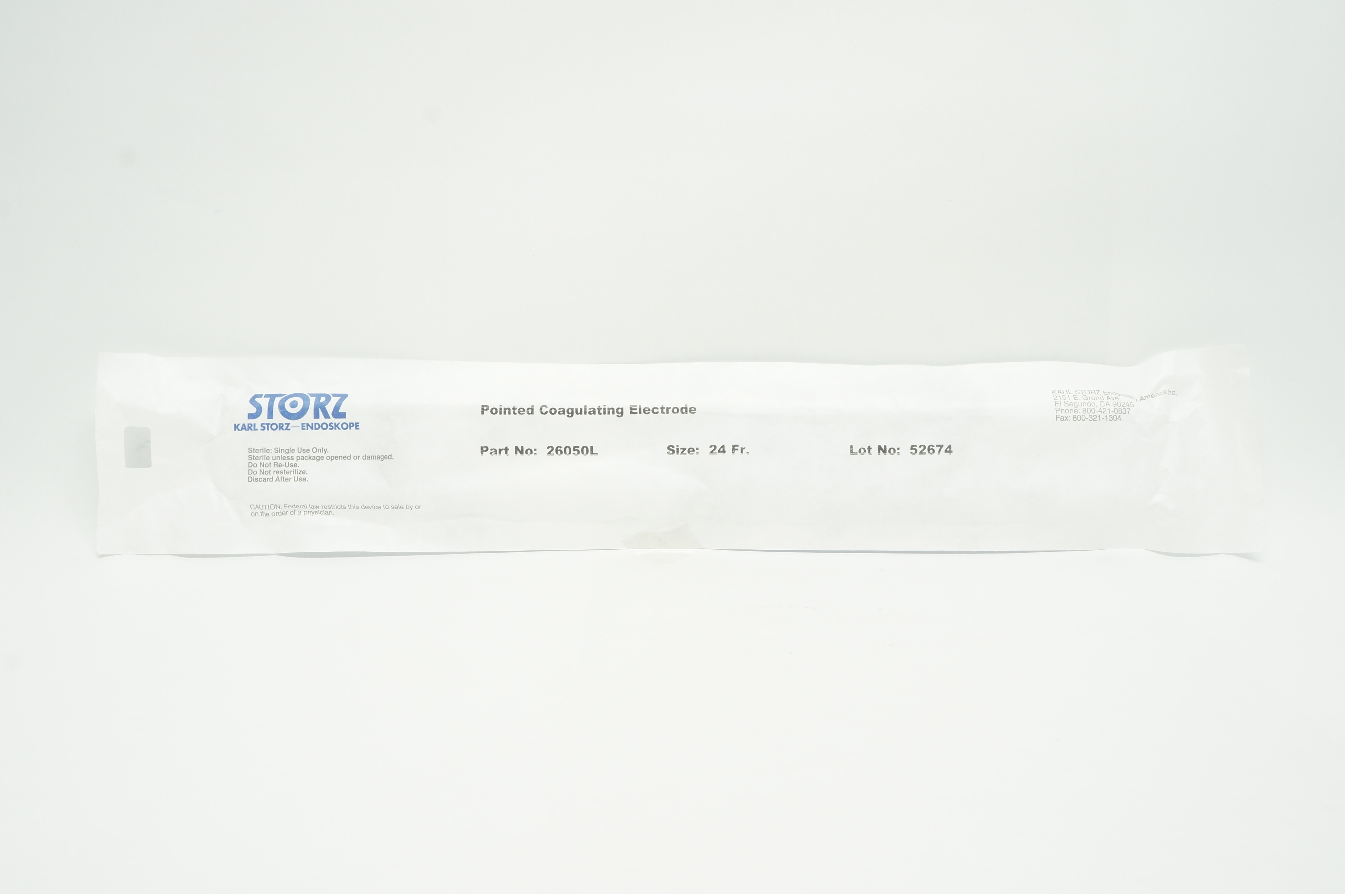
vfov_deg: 41.6
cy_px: 447
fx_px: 1176
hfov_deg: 59.5
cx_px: 672
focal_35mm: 32
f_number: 11
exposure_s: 1/15
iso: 400
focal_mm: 21
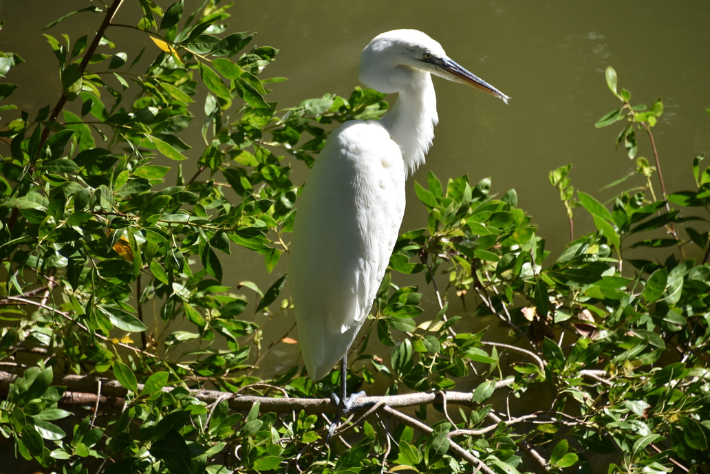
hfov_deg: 5.5
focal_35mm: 372
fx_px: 7339
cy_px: 244
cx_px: 365
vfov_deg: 3.7
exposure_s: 1/640
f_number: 5.6
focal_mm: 300
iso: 200
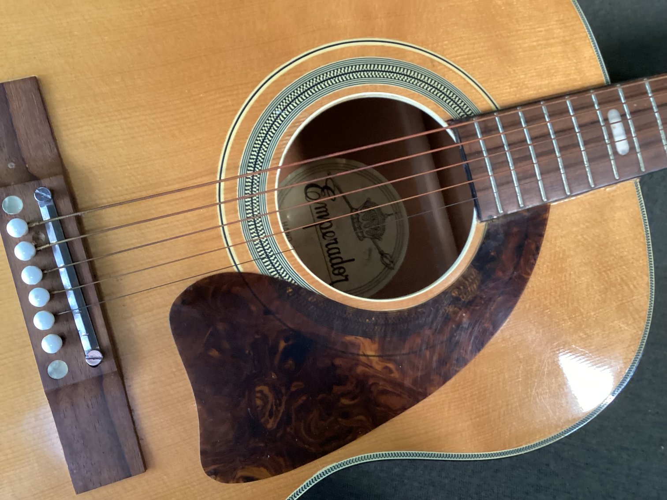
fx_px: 597
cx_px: 334
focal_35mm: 31
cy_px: 250
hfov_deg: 58.3
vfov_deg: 45.4
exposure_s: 1/40
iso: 400
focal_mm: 3.3
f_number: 2.4
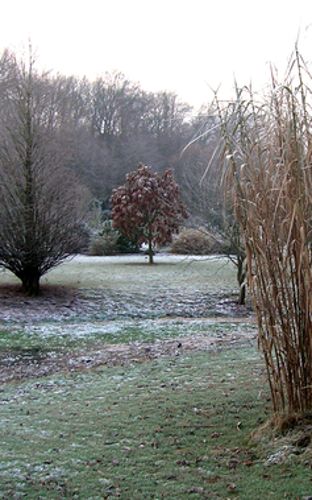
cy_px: 217
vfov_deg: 35.6
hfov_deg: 22.4
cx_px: 254
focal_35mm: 57
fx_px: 775
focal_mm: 5.7
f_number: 2.9
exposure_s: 1/36.3
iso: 50
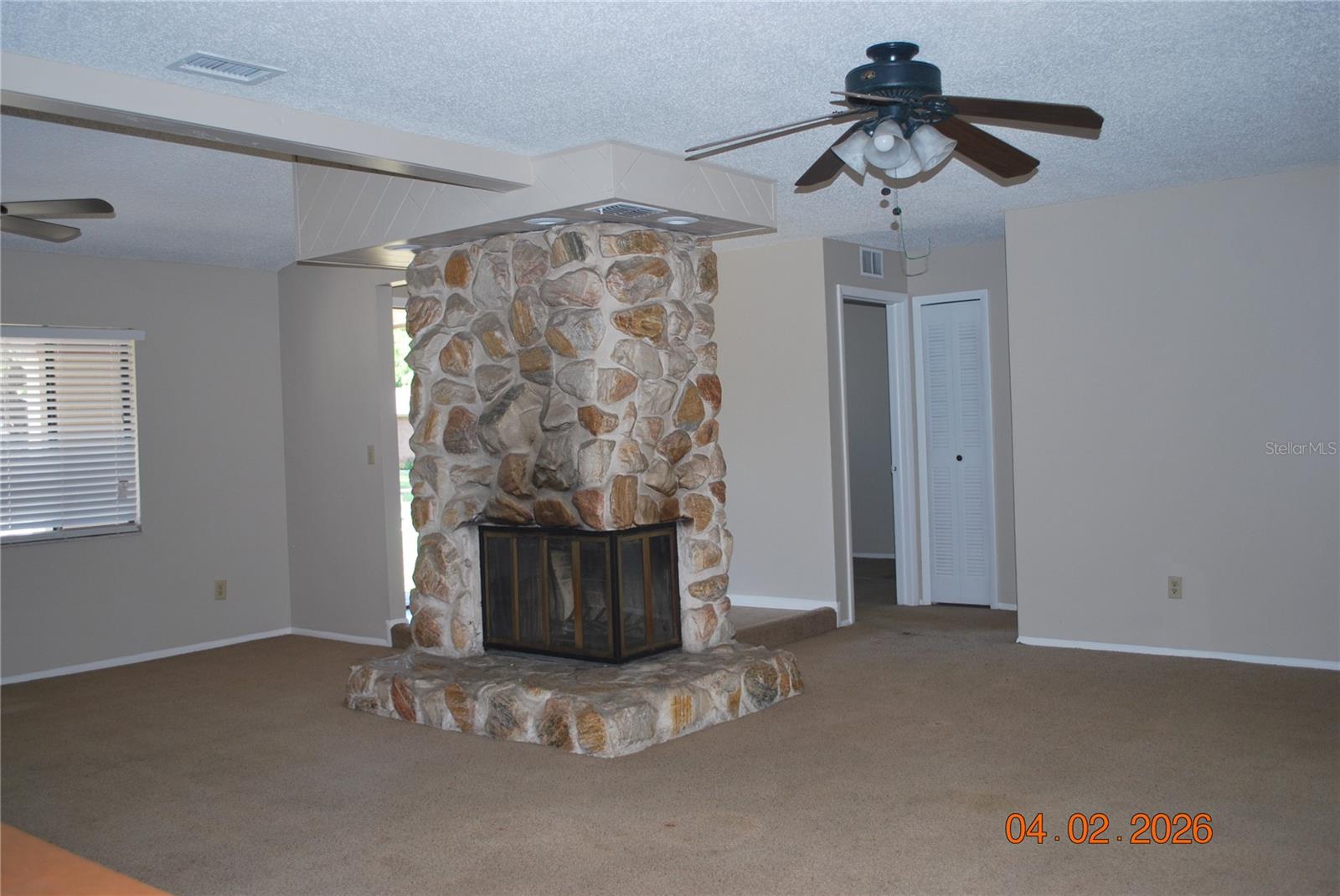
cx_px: 670
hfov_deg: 57.2
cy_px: 448
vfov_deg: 40.0
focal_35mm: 33
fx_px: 1229
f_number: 4
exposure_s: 1/60
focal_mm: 22
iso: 200
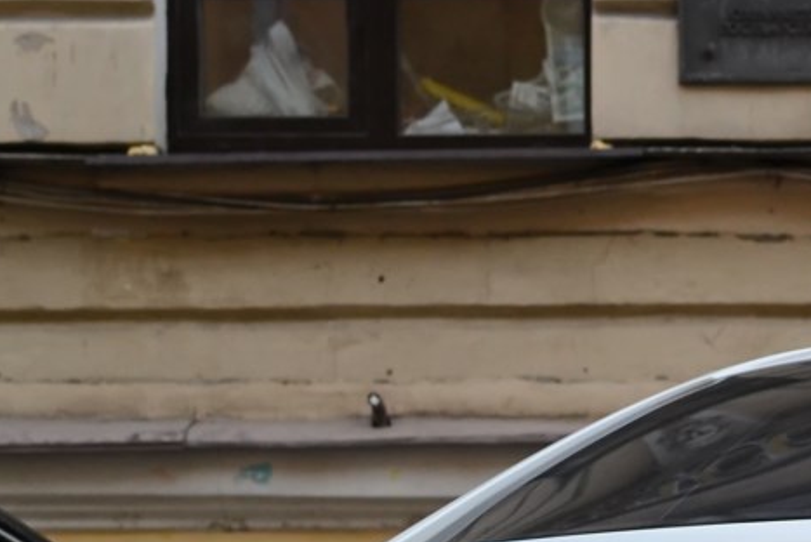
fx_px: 4051
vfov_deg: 7.5
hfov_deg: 11.0
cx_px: 1190
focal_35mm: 180
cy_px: 861
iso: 400
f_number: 4
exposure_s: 1/100
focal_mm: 35
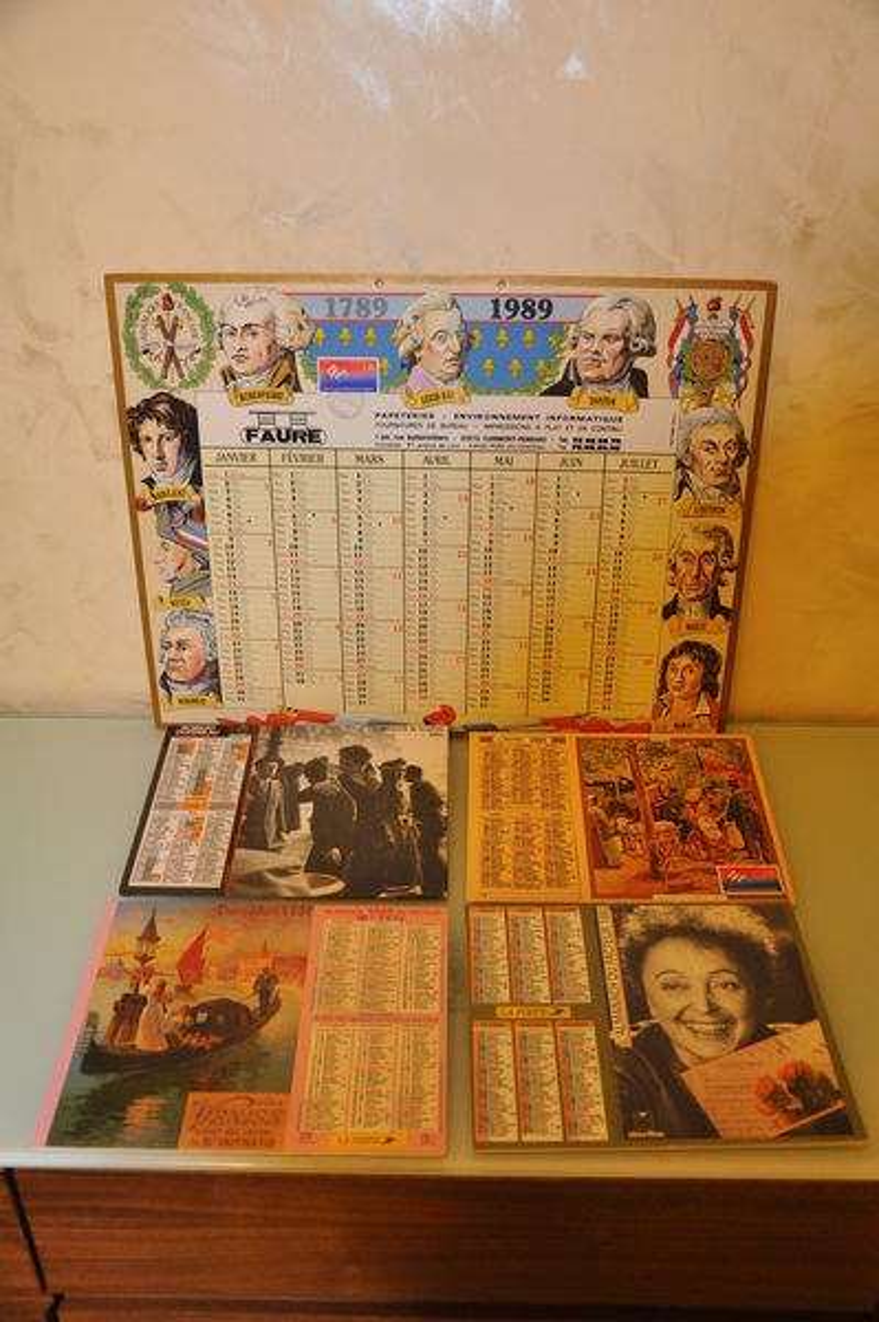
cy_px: 661
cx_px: 440
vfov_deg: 59.5
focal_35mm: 32
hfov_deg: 41.6
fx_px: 1156
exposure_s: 1/60
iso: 800
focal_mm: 21
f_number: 3.8
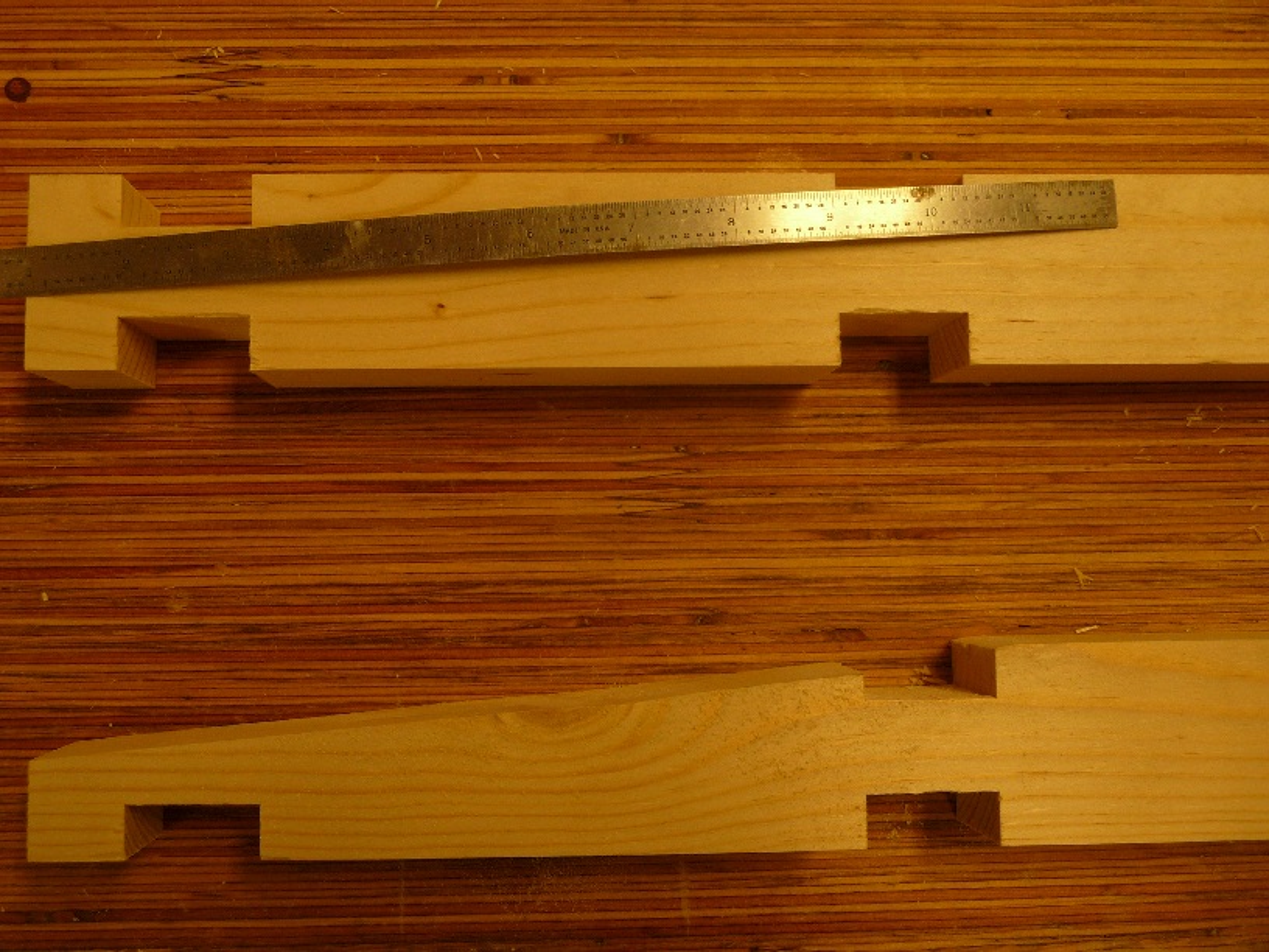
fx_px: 1026
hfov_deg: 63.4
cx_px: 634
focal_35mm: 28
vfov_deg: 49.7
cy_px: 476
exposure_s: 1/30
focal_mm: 4.7
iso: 100
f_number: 3.3
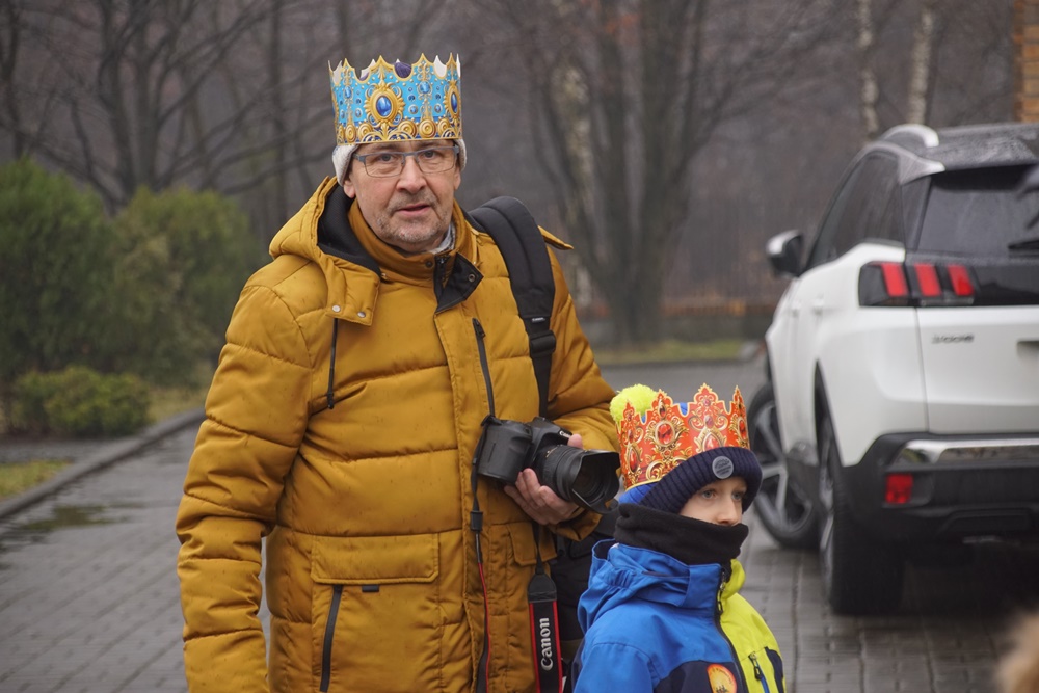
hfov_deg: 13.0
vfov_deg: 8.7
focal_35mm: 158
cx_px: 520
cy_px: 346
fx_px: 4546
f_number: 5.6
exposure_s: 1/200
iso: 640
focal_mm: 105
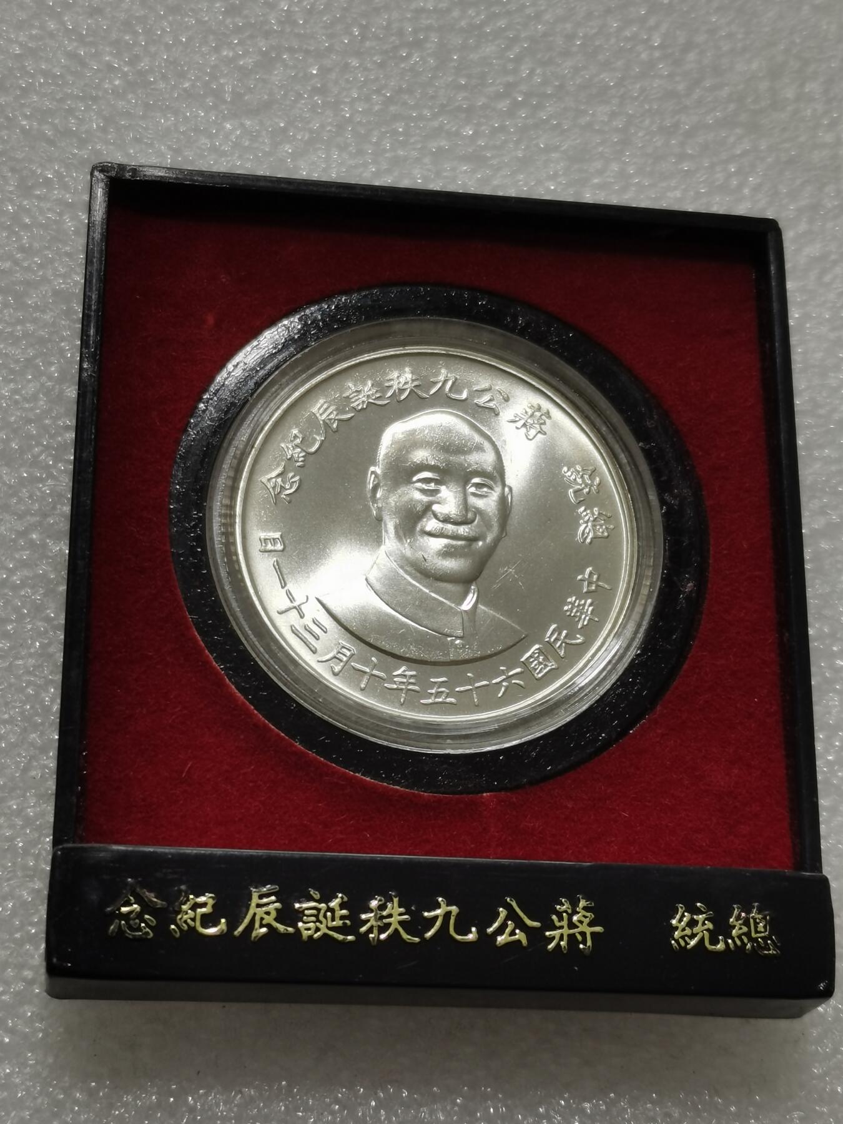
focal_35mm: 68
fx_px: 2208
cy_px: 562
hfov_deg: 21.6
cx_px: 422
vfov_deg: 28.6
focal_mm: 5.58
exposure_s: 1/160
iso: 50
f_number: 1.8
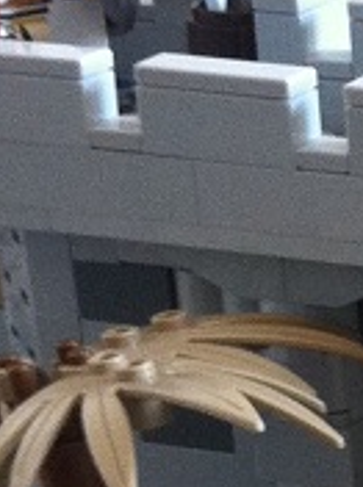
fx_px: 2993
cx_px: 1103
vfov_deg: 9.1
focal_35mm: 213
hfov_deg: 6.3
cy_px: 671
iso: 160
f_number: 2.8
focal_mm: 3.85
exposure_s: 1/17
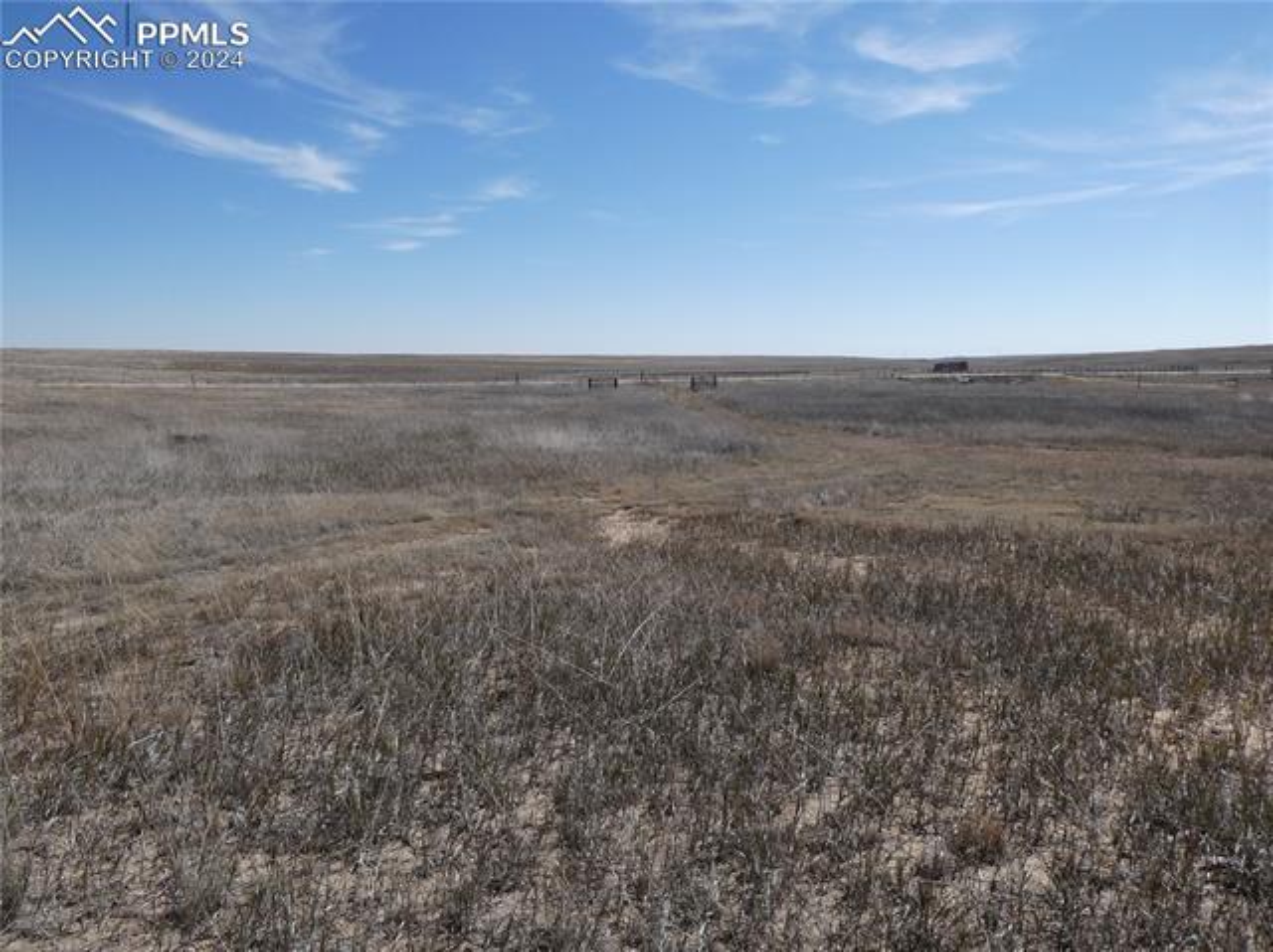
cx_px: 636
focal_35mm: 24
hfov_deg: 71.6
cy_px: 476
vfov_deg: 56.8
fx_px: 882
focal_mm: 4.3
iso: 80
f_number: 4.5
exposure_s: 1/800
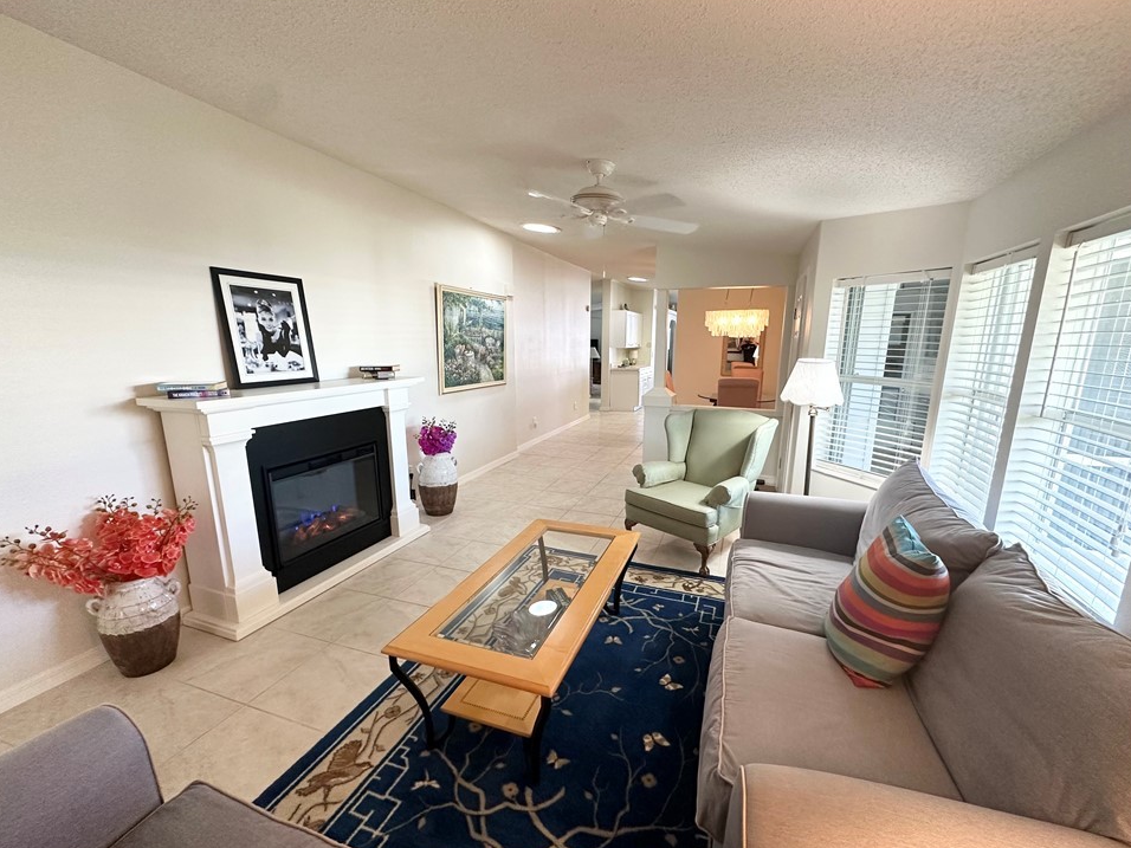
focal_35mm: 15
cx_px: 580
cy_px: 444
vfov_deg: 81.7
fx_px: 490
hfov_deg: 98.2
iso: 250
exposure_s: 1/120
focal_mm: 2.22
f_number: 2.2
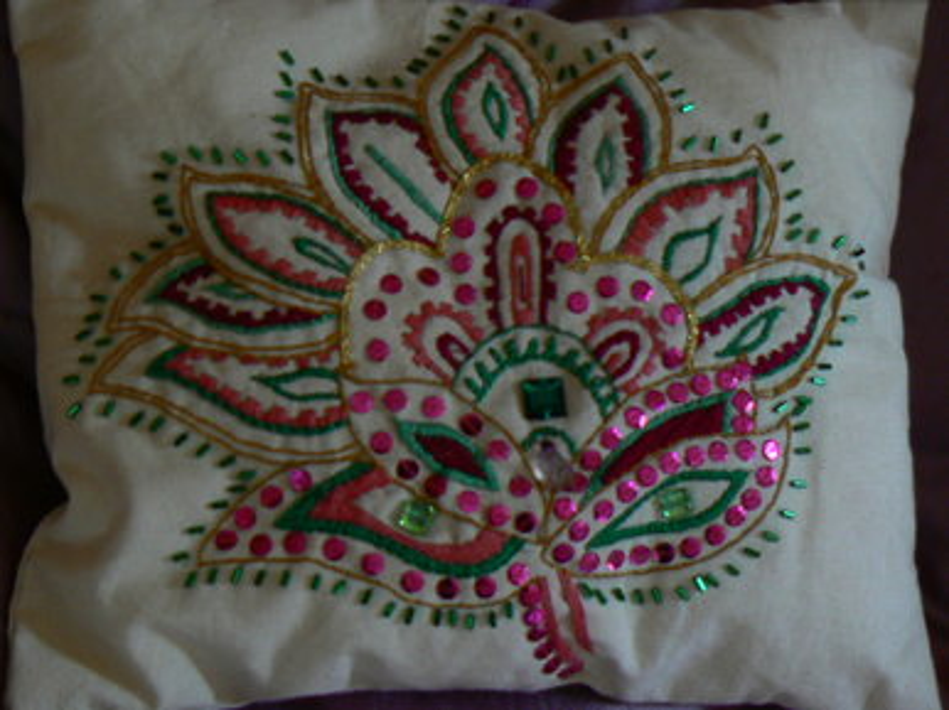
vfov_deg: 22.2
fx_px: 1808
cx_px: 474
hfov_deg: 29.4
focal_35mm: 66
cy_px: 355
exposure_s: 1/30
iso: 100
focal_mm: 8
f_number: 2.8
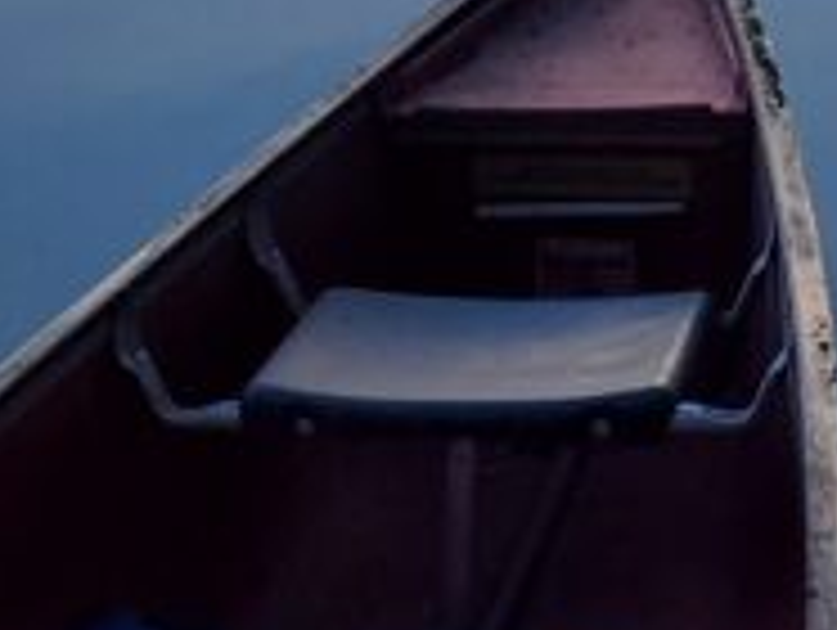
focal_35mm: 143
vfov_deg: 9.4
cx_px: 1071
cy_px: -842
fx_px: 3462
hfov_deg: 13.3
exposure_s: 1/861
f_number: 1.8
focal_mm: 5.4
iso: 40
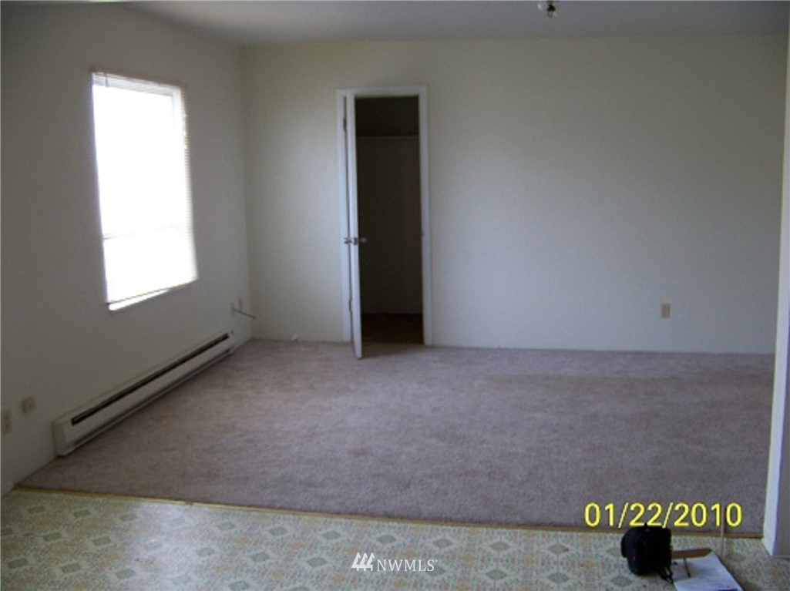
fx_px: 821
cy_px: 296
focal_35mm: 36
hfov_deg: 51.4
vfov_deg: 39.6
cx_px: 395
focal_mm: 5.85
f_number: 2.8
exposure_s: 1/30
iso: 100
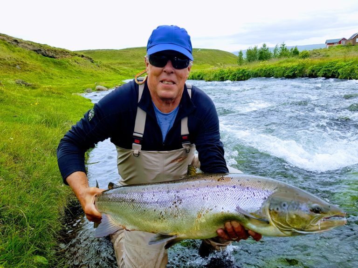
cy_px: 134
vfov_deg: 53.1
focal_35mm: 26
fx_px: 269
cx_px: 179
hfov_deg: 67.3
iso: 40
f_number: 1.7
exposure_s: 1/323
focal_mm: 4.2
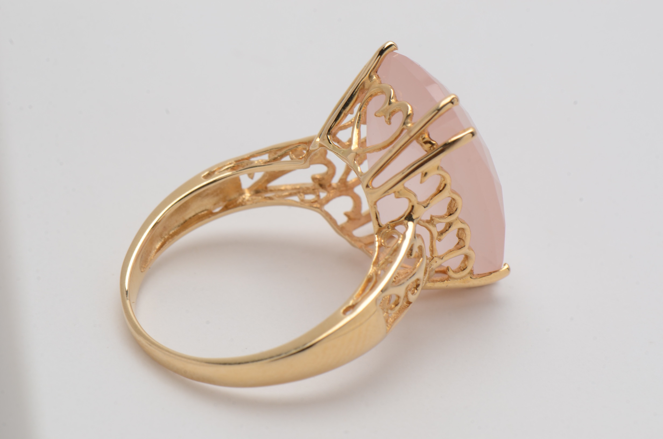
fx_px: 2343
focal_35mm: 128
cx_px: 332
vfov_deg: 10.7
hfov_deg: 16.1
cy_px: 220
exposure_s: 1/125
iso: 200
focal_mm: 85
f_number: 18
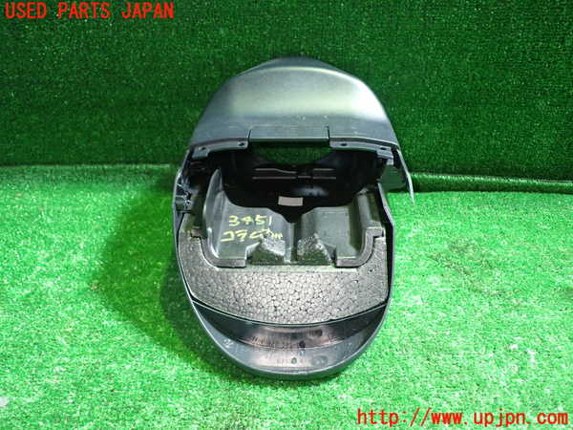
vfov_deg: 46.8
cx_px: 286
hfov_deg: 60.0
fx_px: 497
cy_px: 215
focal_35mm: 30
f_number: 2.3
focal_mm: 5.4
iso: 800
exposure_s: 1/30
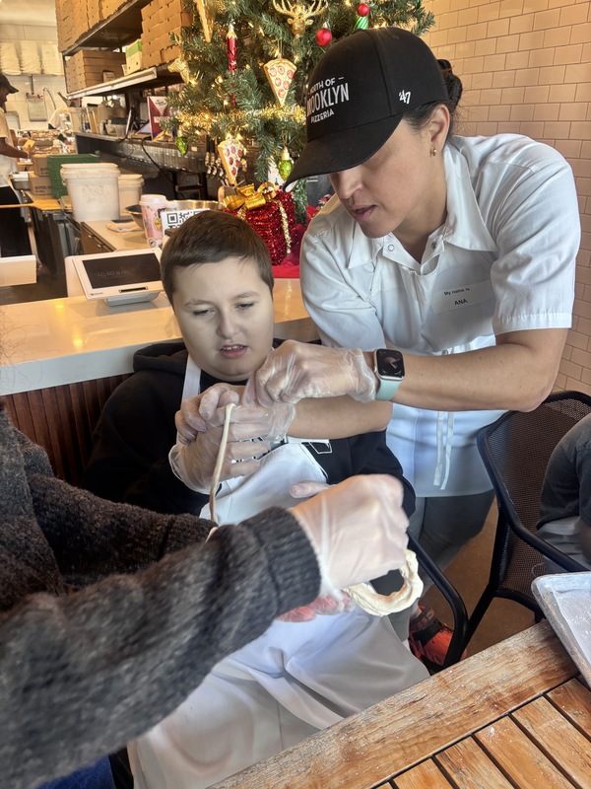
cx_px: 296
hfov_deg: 53.1
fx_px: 592
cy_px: 394
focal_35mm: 26
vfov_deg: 67.3
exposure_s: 1/60
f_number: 1.6
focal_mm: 5.96
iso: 125
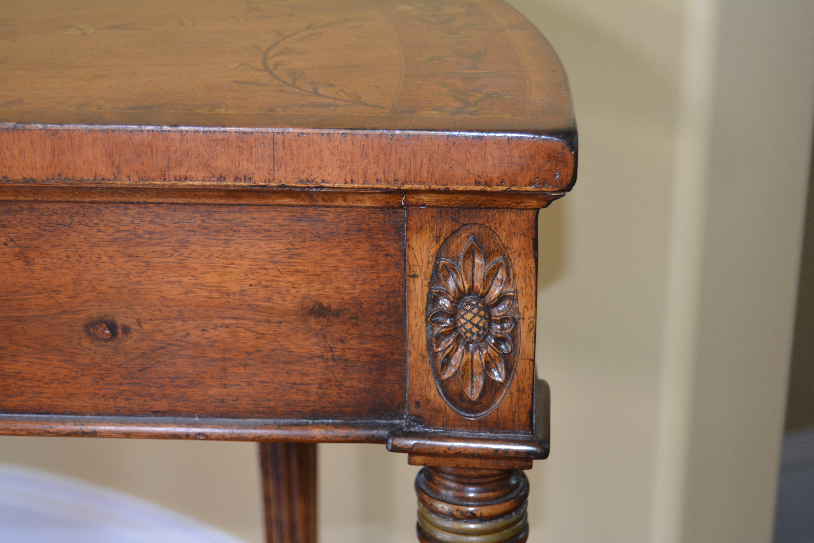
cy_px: 272
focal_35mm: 68
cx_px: 407
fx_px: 1526
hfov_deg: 29.9
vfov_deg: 20.2
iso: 720
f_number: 5.3
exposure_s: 1/60
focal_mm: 45
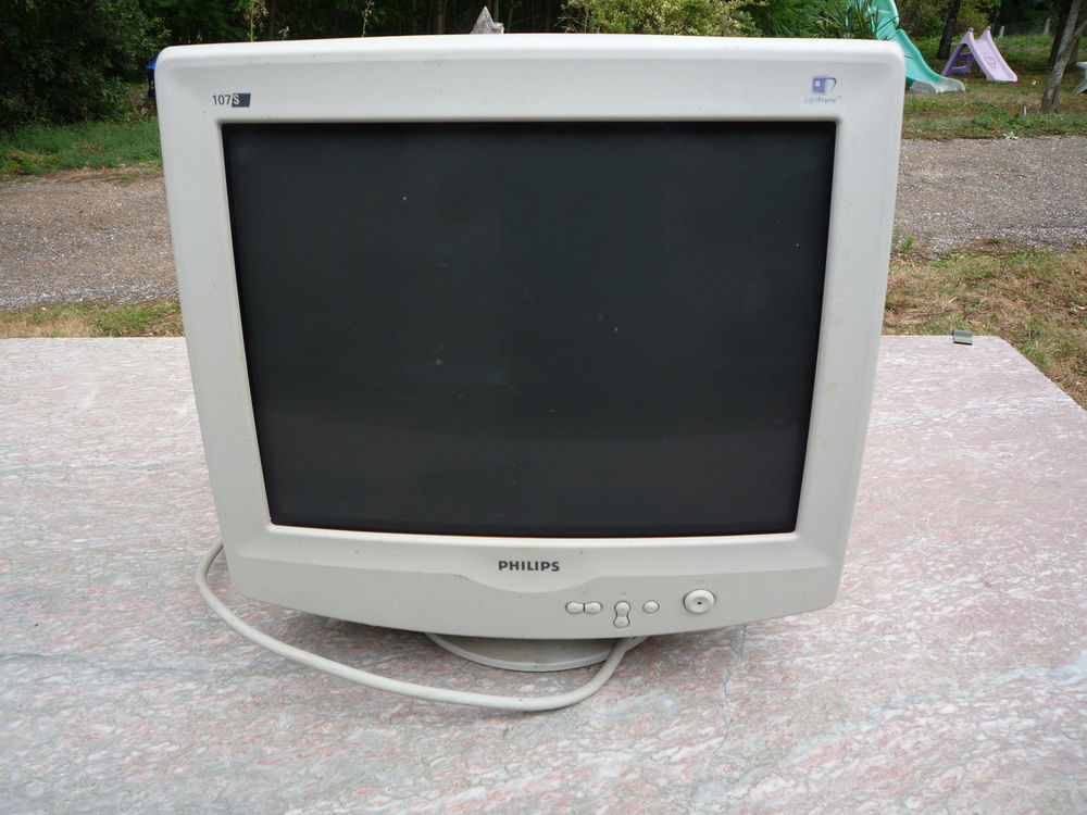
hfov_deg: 60.0
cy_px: 408
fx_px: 942
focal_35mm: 30
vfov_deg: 46.8
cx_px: 544
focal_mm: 5.2
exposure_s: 1/100
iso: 100
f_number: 3.3
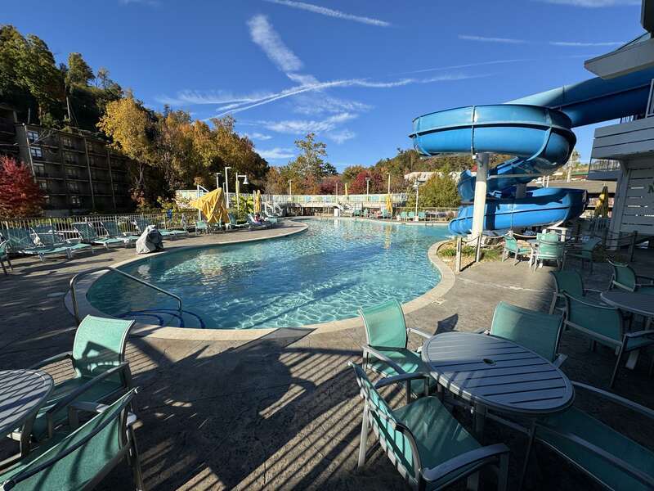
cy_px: 246
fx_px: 265
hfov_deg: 102.1
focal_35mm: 14
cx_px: 327
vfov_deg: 85.7
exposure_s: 1/1976
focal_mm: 2.22
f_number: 2.2
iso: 50
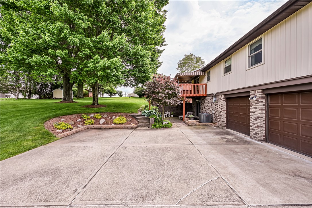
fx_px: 121
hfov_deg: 104.3
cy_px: 104
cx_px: 156
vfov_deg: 81.1
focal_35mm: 14
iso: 100
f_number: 9
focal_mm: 14
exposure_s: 1/80
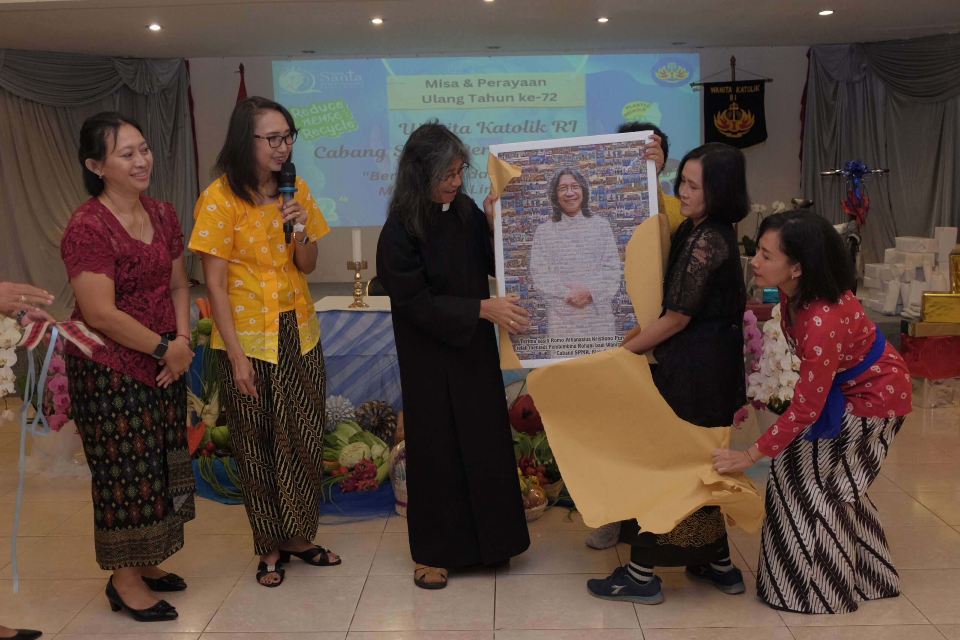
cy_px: 320
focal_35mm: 38
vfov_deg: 35.1
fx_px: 1013
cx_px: 480
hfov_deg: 50.7
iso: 1600
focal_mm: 25.6
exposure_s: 1/125
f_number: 4.5
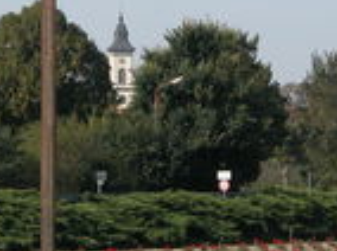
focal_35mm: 302
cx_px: 173
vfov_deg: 4.9
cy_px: 81
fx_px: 2935
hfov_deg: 6.6
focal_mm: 27.3
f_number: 5.8
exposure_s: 1/409
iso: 100
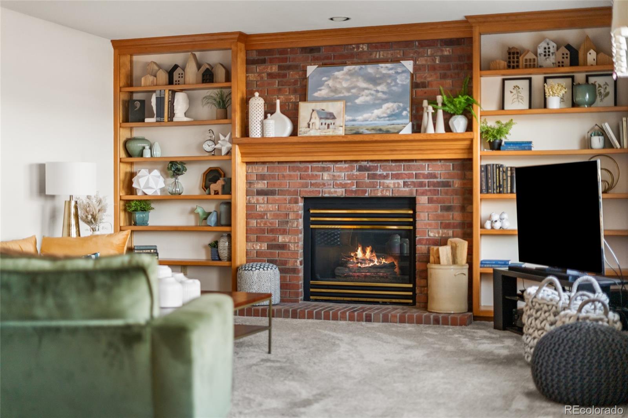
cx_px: 314
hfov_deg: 39.6
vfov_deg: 27.0
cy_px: 209
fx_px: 872
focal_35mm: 50
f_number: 1.8
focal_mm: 50
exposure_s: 1/320
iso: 500
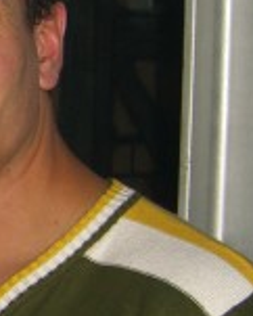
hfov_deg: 9.7
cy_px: 159
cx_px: -263
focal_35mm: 147
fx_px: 1375
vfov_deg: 13.1
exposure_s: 1/60
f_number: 2.8
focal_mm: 7.9
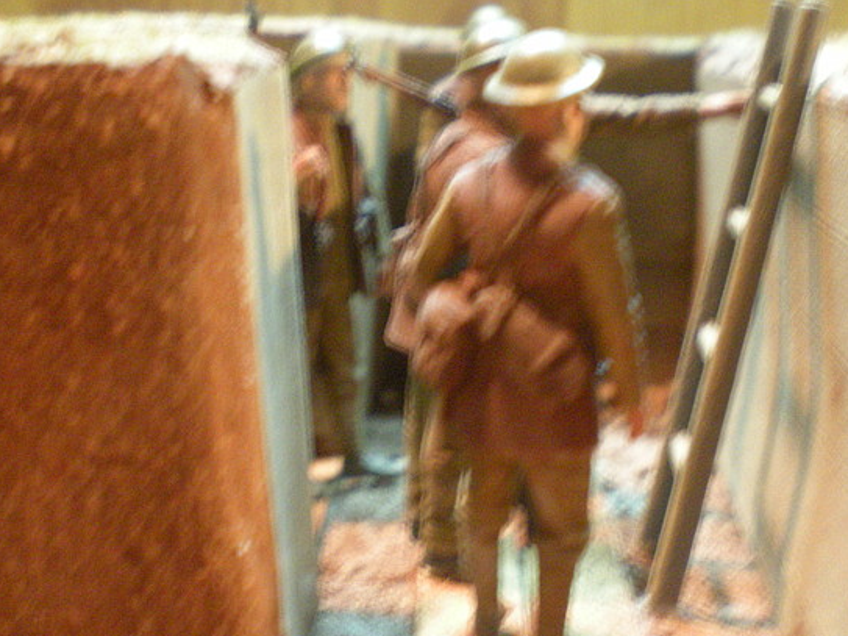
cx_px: 542
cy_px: 403
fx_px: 1372
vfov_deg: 26.0
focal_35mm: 56
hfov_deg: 34.1
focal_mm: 6.3
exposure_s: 1/4.3
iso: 400
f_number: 3.1
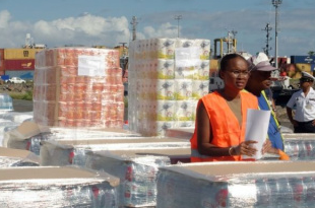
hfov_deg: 22.0
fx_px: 812
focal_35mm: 93
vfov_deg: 14.5
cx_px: 162
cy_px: 169
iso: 100
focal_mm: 24
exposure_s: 1/500
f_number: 8
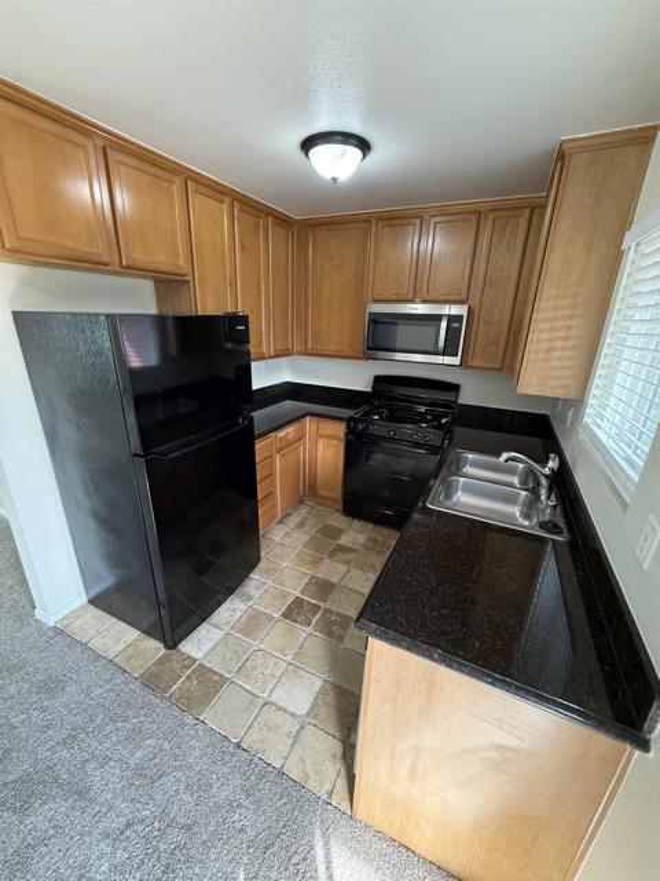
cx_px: 330
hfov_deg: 85.7
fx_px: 356
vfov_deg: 102.1
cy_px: 440
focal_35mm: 14
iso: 320
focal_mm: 2.22
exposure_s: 1/60
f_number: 2.2
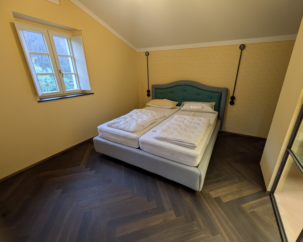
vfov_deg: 84.0
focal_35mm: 15
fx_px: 135
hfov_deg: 96.6
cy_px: 120
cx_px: 164
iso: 207
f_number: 2.2
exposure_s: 1/25
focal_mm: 1.83
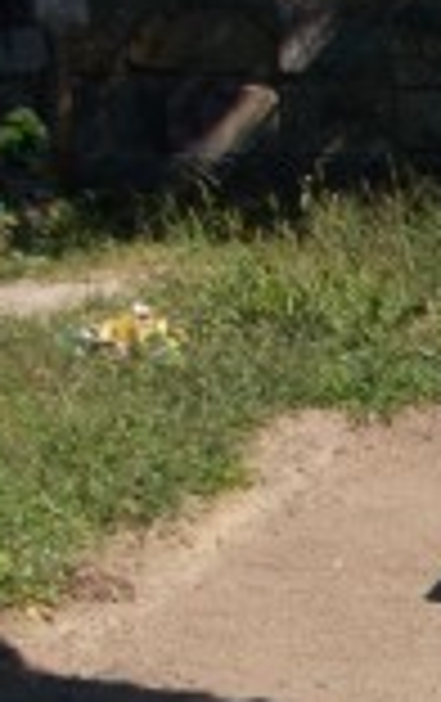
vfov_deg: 17.7
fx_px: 2165
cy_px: 801
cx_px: 1210
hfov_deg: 9.6
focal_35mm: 113
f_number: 8
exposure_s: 1/125
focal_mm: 4.6
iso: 80
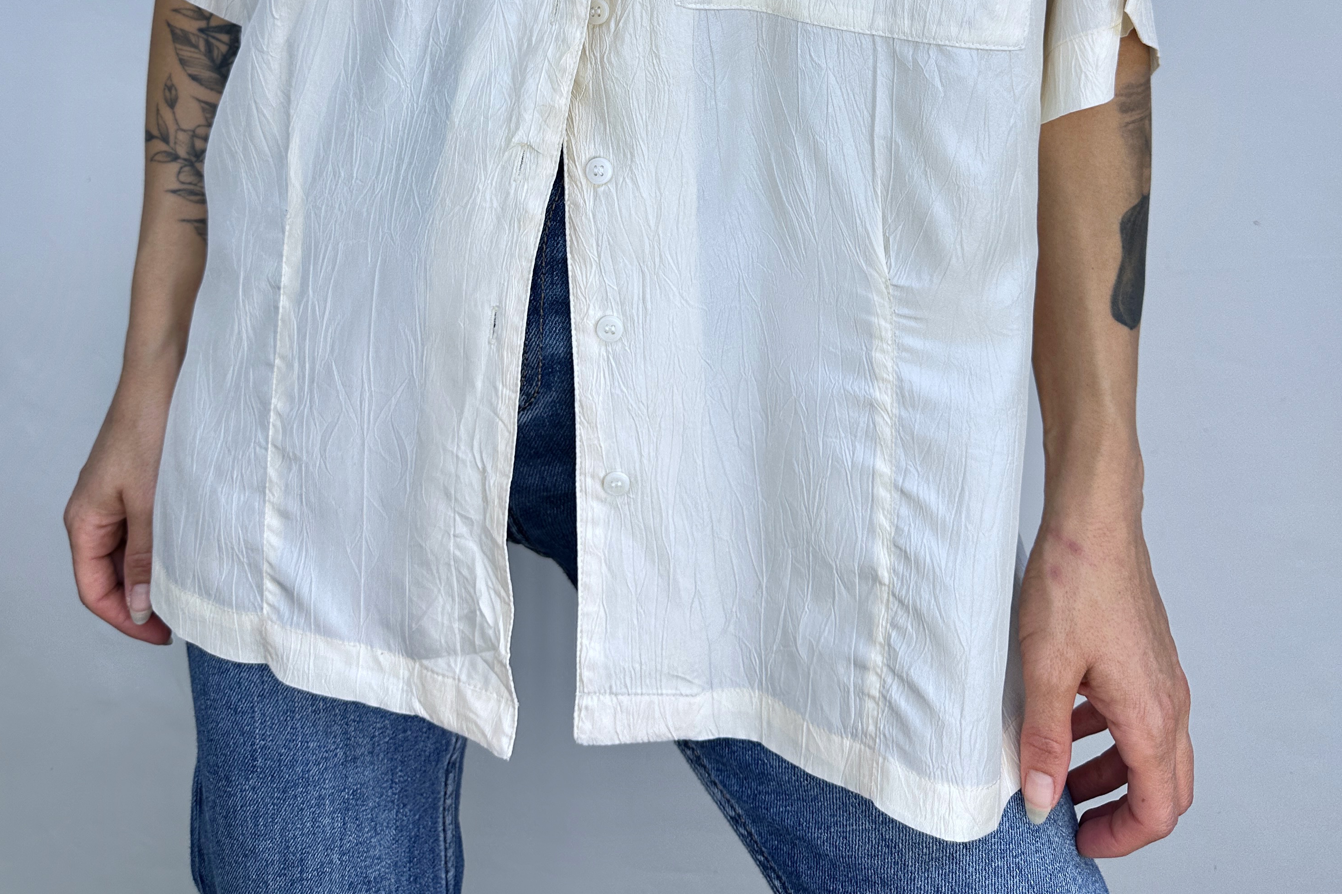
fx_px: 1267
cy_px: 34
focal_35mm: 34
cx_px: 662
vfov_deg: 35.7
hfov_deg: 55.8
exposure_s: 1/521
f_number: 1.78
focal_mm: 6.86
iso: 80
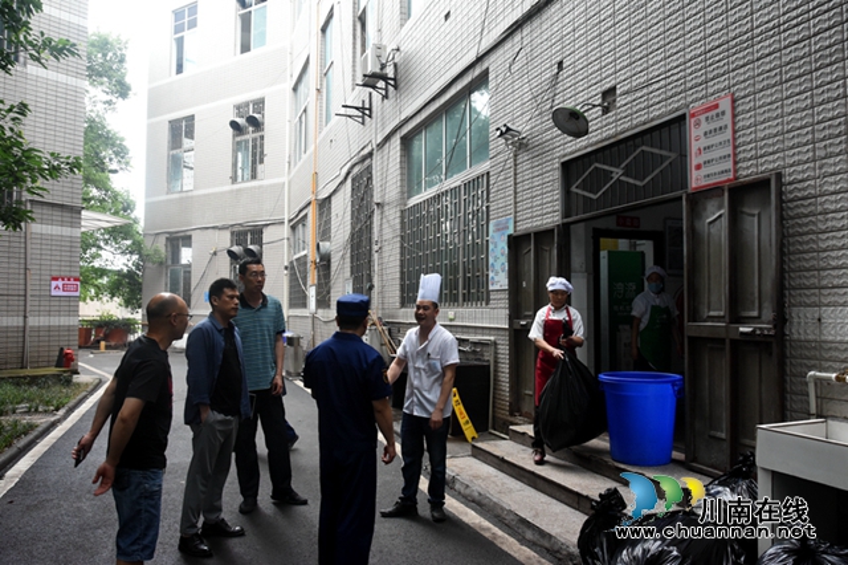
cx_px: 424
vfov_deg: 47.9
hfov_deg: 67.4
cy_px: 282
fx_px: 636
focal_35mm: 27
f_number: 5.6
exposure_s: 1/125
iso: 1100
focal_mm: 18
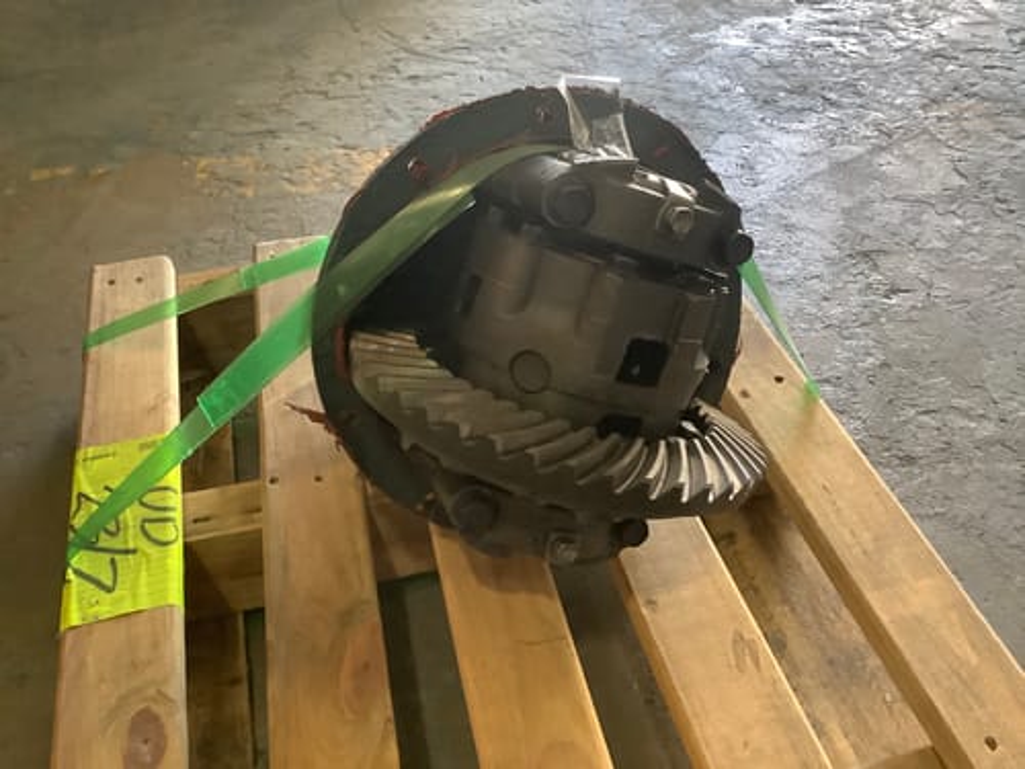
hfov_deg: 58.4
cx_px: 512
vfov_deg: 45.4
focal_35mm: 31
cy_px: 384
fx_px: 918
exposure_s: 1/50
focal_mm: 3.3
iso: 320
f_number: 2.4
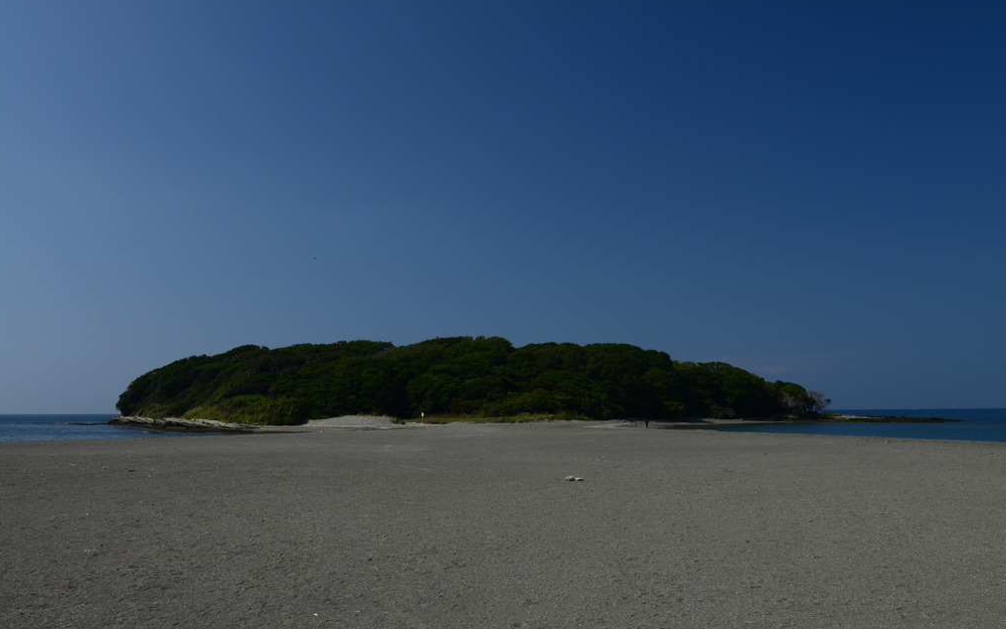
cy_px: 331
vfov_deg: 38.3
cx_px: 499
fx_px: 905
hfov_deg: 58.1
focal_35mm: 33
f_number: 11
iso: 100
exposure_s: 1/200
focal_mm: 32
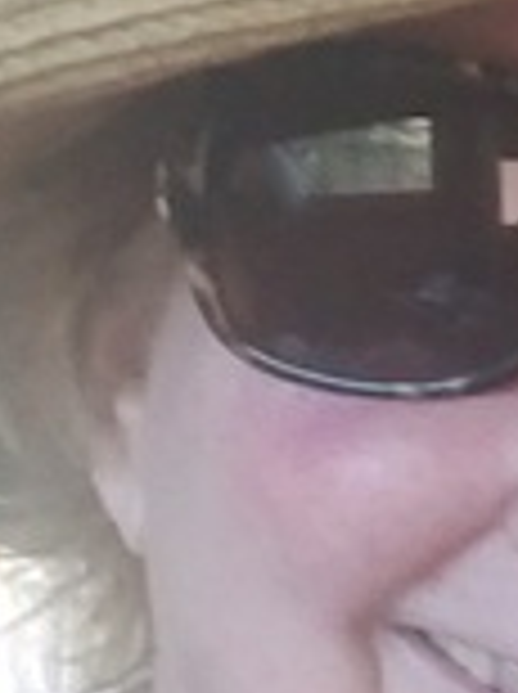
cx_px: 1000
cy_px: 515
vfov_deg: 15.8
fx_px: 2481
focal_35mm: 124
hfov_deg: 11.0
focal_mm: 2.1
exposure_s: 1/30
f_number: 1.7
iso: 160
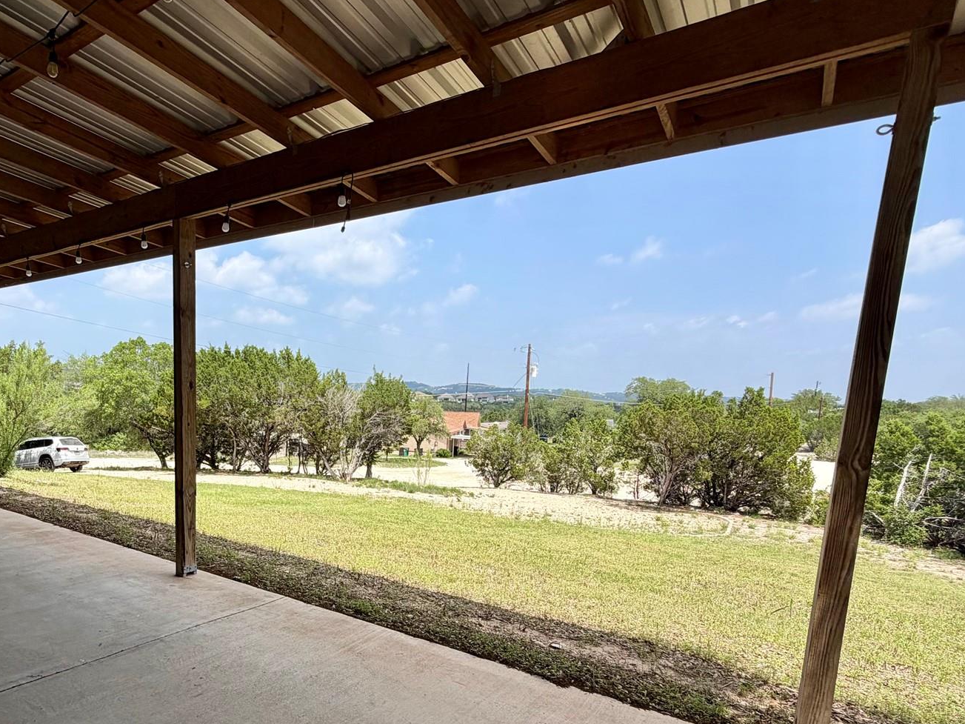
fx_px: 613
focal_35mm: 22
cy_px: 491
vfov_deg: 59.5
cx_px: 316
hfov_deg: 73.9
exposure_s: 1/928
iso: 20
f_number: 2.2
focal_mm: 2.22
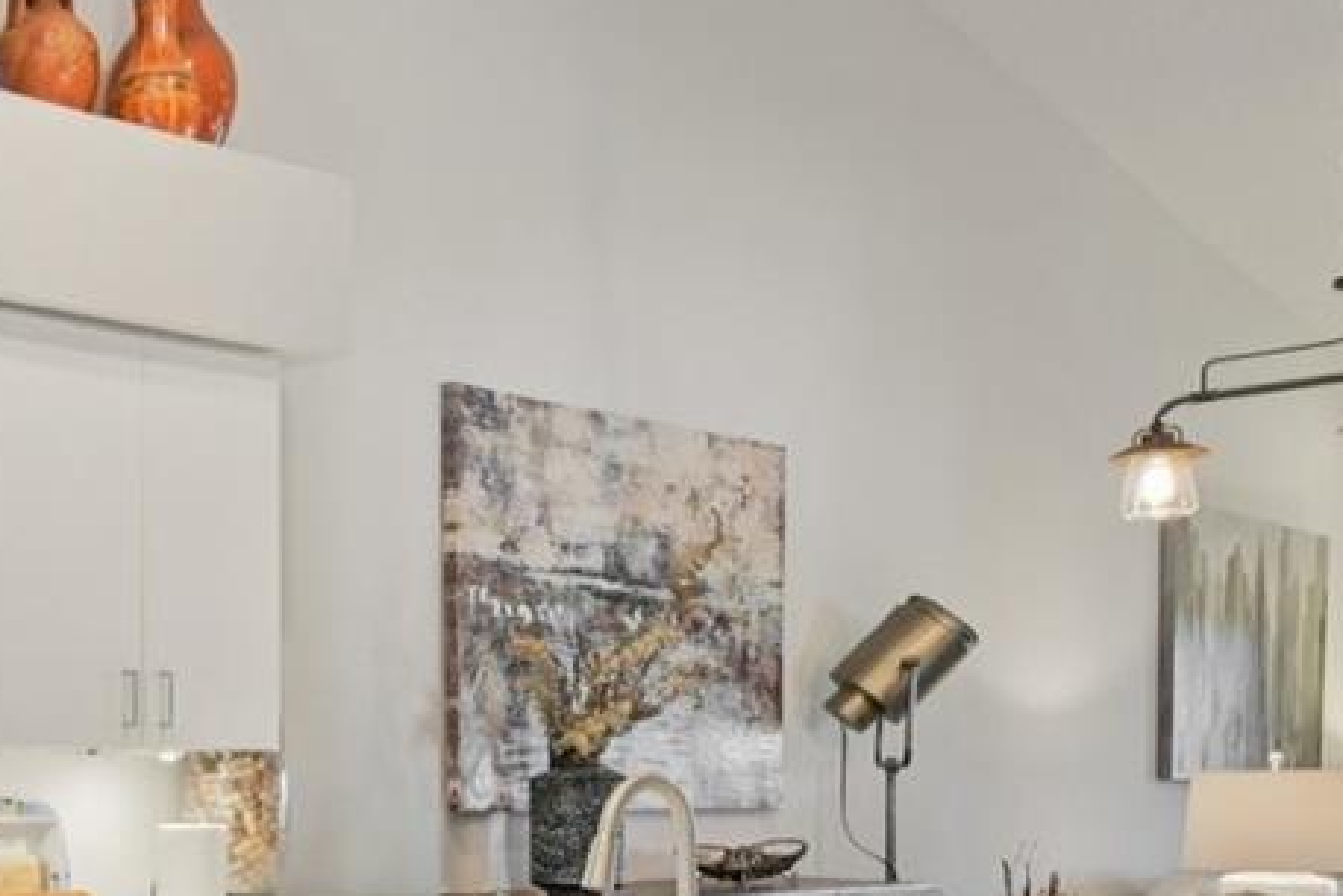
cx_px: -350
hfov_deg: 32.0
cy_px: 705
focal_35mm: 49
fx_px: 1828
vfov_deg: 27.1
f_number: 8
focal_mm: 14
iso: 400
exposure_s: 1/6
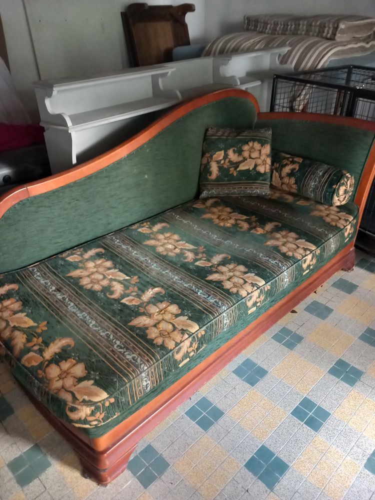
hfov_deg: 51.4
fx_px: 390
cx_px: 188
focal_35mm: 27
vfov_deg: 65.3
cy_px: 250
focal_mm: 4
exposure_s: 1/25
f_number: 1.8
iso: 400
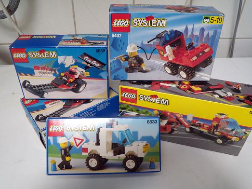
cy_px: 94
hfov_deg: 63.5
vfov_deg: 49.7
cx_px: 126
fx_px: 204
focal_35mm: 28
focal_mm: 6
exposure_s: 1/60
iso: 250
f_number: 2.8
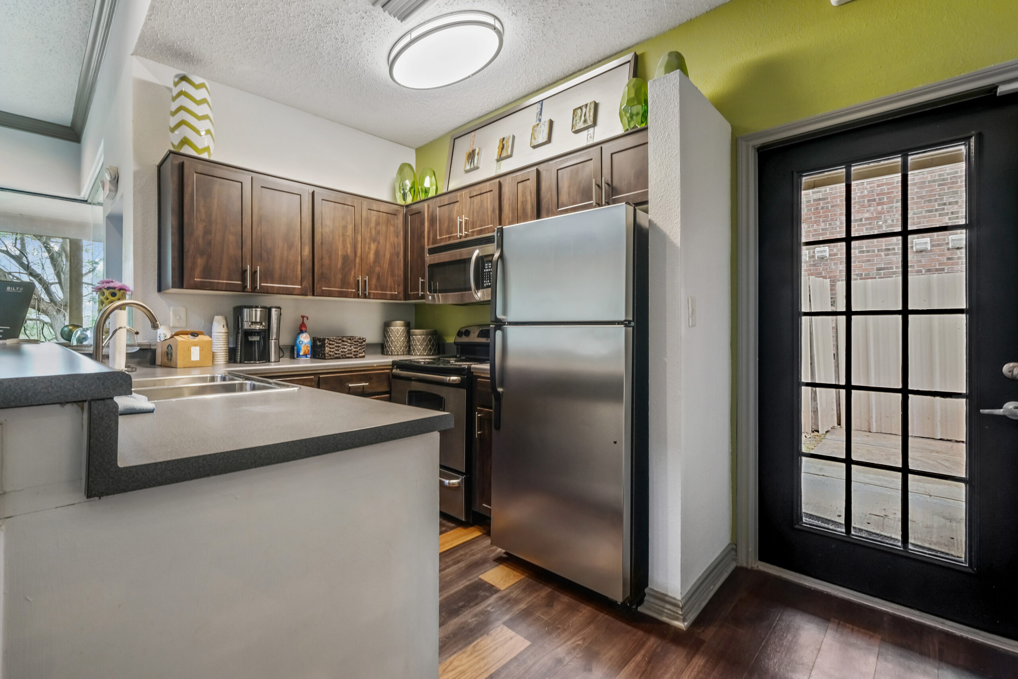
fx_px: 424
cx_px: 509
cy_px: 340
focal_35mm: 15
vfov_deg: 77.3
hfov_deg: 100.4
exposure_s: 1
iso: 160
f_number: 8
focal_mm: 10
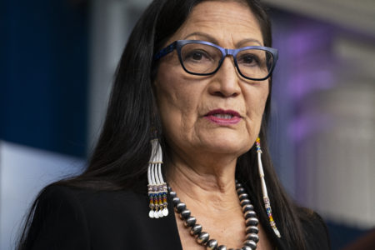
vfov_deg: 5.3
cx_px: 188
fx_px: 2708
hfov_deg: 7.9
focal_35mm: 260
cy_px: 125
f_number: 4
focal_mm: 260
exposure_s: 1/400
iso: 2000
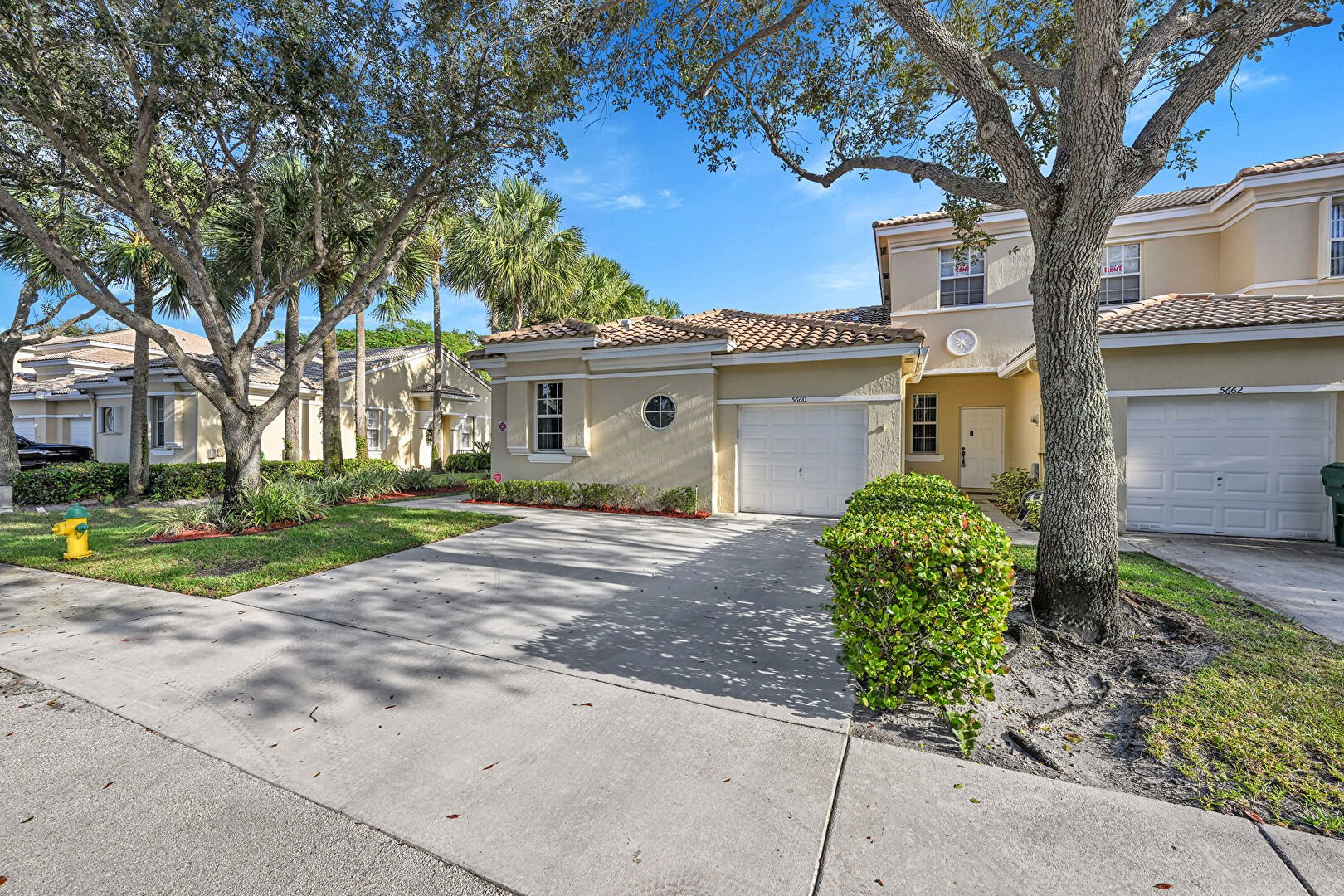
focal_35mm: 14
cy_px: 448
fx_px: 523
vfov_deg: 81.2
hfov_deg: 104.3
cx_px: 672
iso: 80
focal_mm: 14
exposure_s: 1/30
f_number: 9
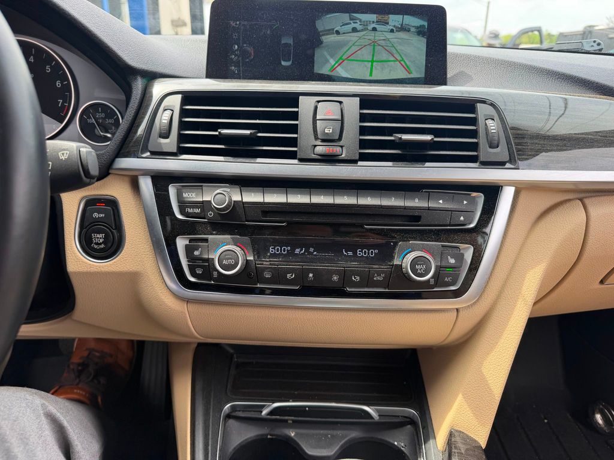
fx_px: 426
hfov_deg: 71.6
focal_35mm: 24
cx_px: 307
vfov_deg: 56.8
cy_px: 230
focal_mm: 6.76
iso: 80
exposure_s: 1/456
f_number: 1.78
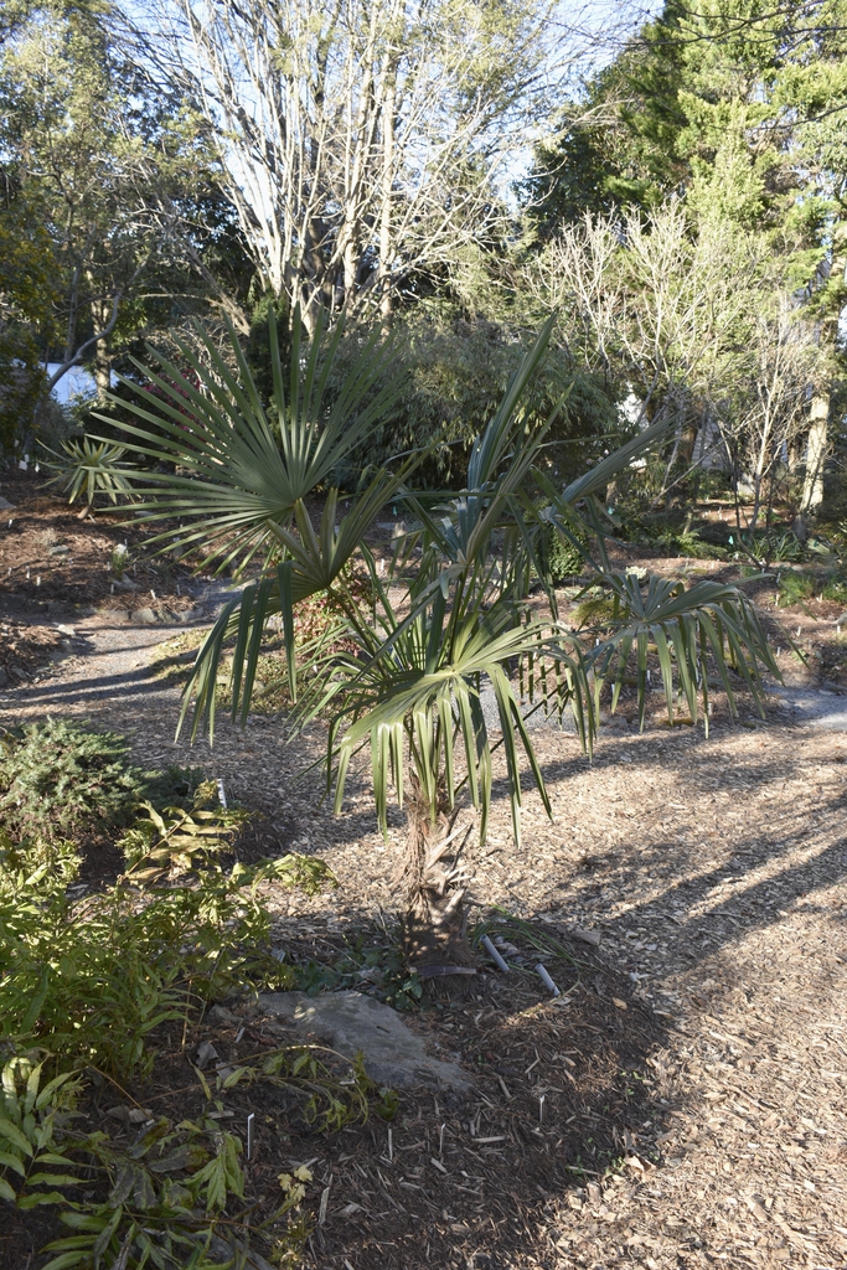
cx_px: 424
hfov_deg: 38.4
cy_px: 635
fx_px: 1217
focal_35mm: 34
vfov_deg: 55.1
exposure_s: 1/200
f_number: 7.1
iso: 400
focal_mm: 23
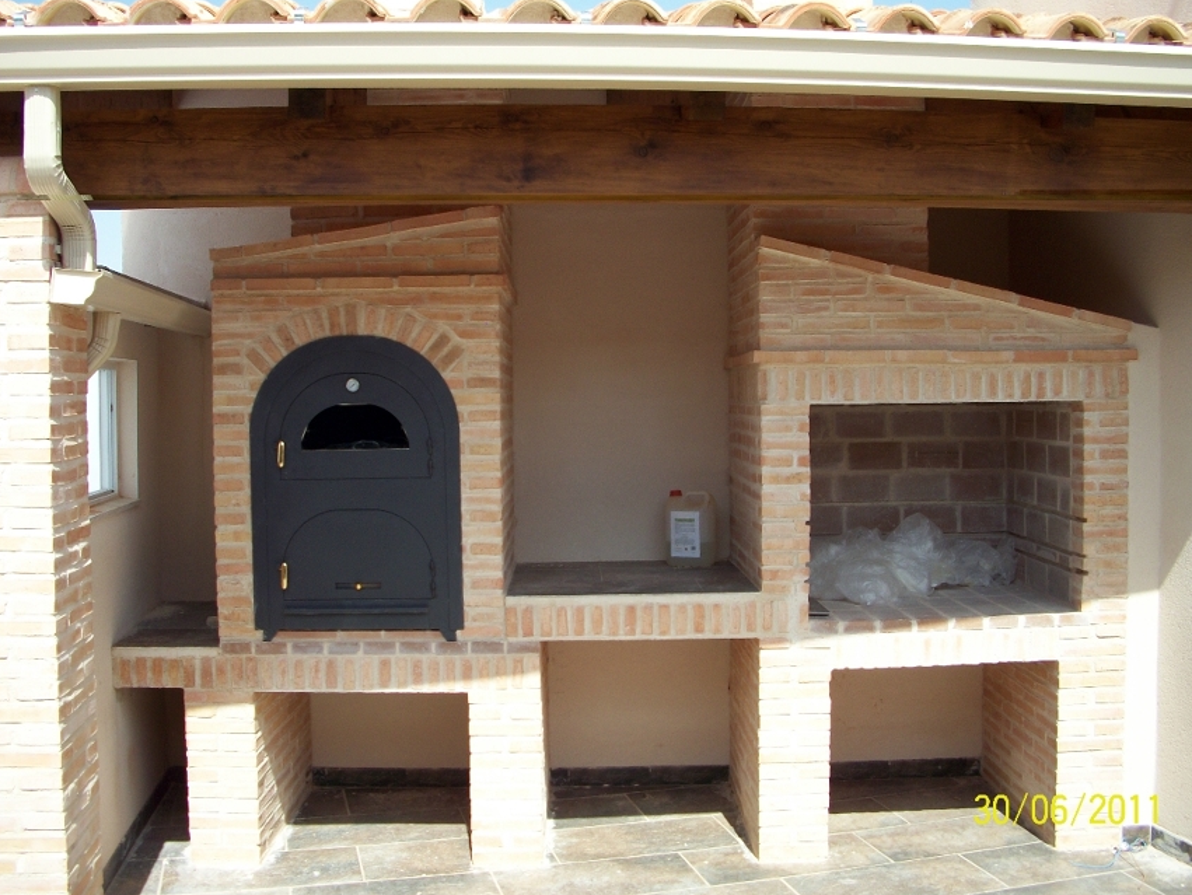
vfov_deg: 38.7
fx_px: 1275
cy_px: 442
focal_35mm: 37
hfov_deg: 50.1
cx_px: 598
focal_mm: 6.3
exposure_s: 1/640
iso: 80
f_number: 3.1
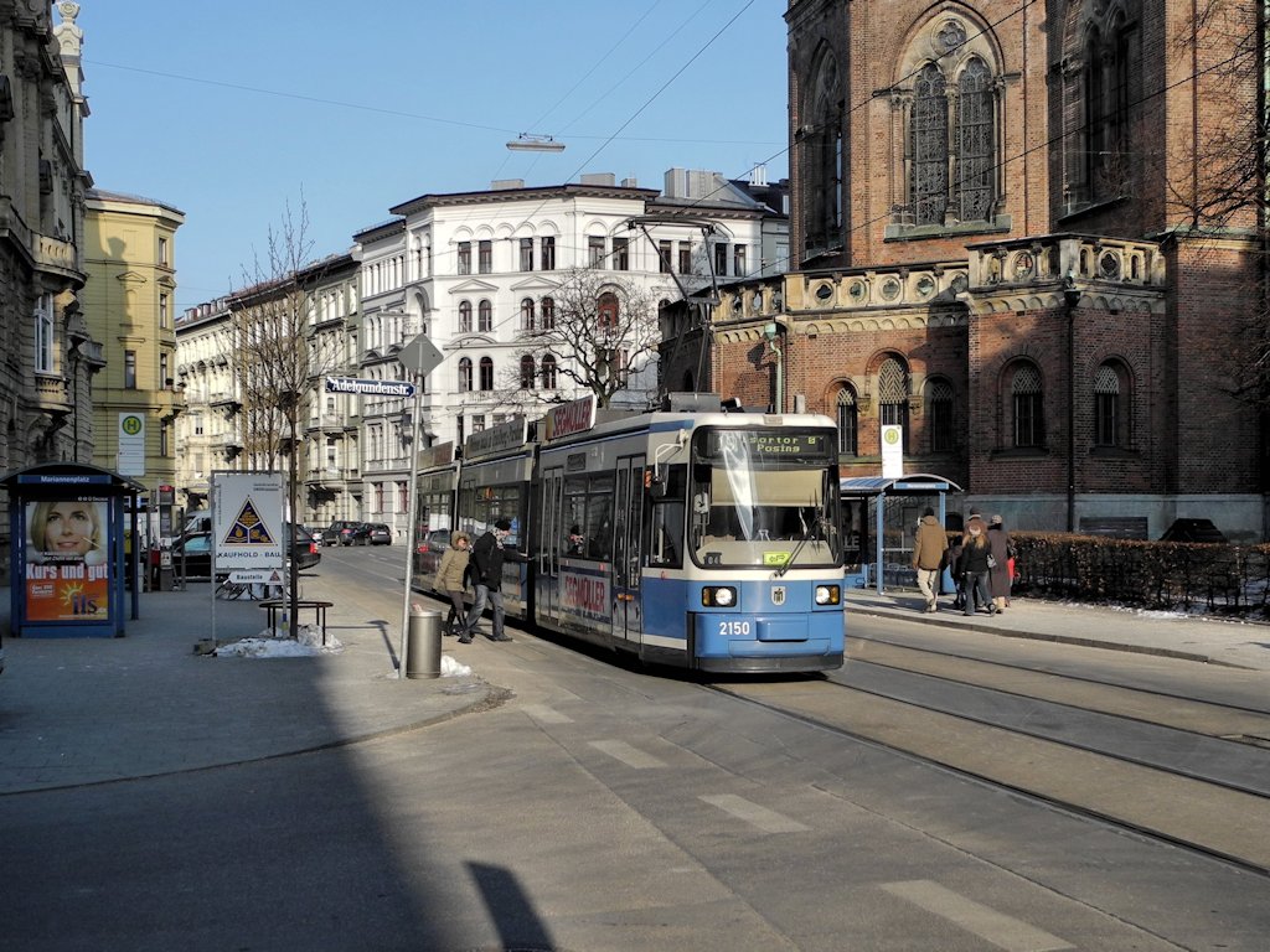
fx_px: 1284
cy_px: 476
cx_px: 635
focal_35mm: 35
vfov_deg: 40.7
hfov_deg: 52.6
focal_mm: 7.4
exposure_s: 1/984
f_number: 3.2
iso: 100
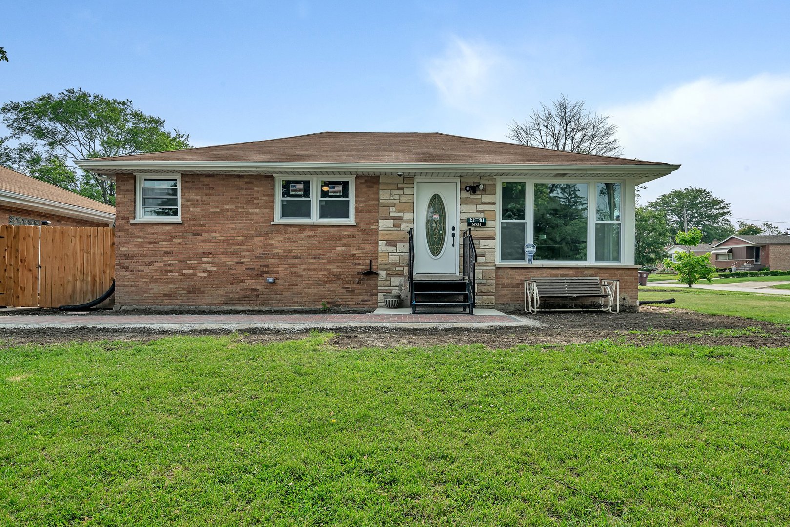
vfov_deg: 59.5
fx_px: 461
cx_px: 395
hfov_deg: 81.2
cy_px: 264
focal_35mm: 21
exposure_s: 1/200
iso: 400
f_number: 9
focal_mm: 21
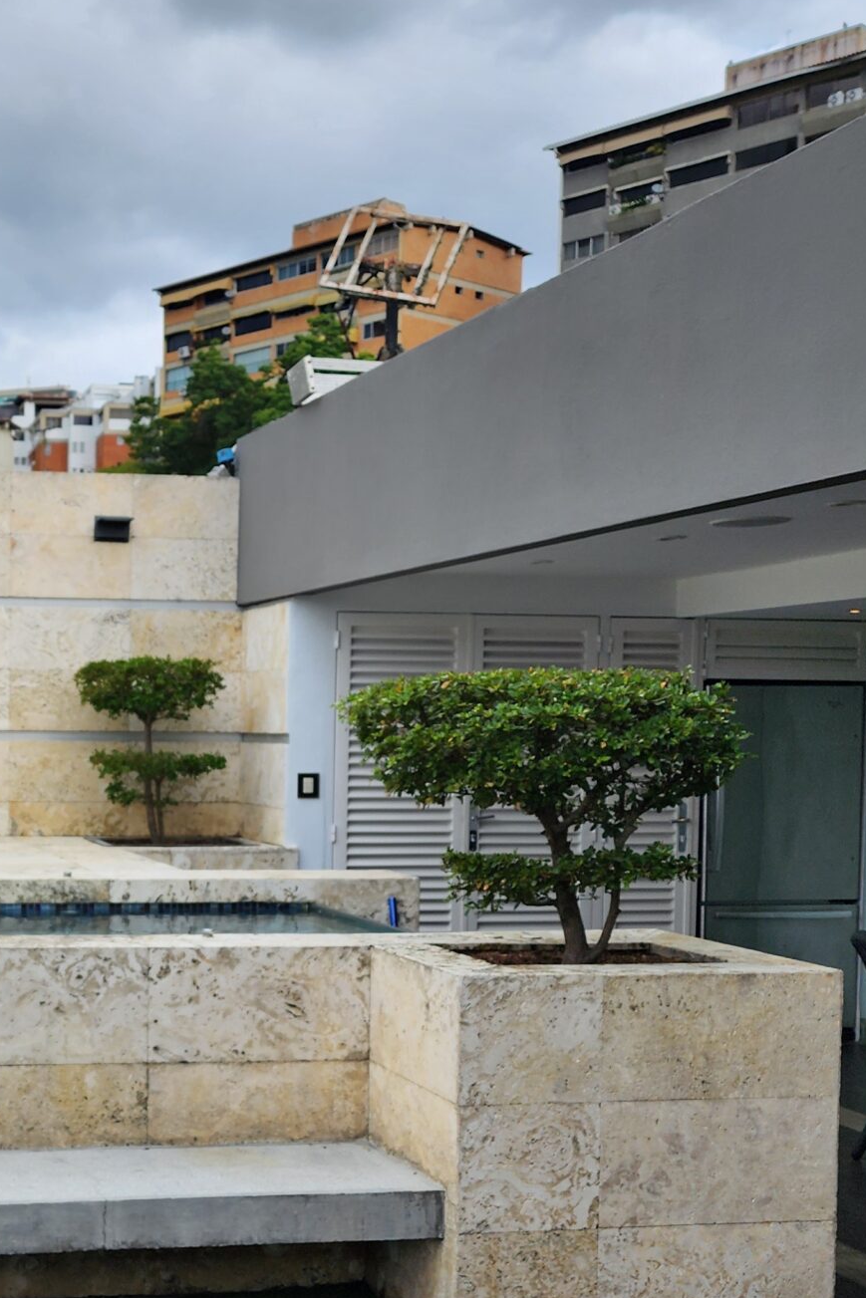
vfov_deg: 41.5
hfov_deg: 26.8
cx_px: -30
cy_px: 832
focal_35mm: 47
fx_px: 1695
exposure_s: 1/327
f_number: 1.8
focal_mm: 6.4
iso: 12
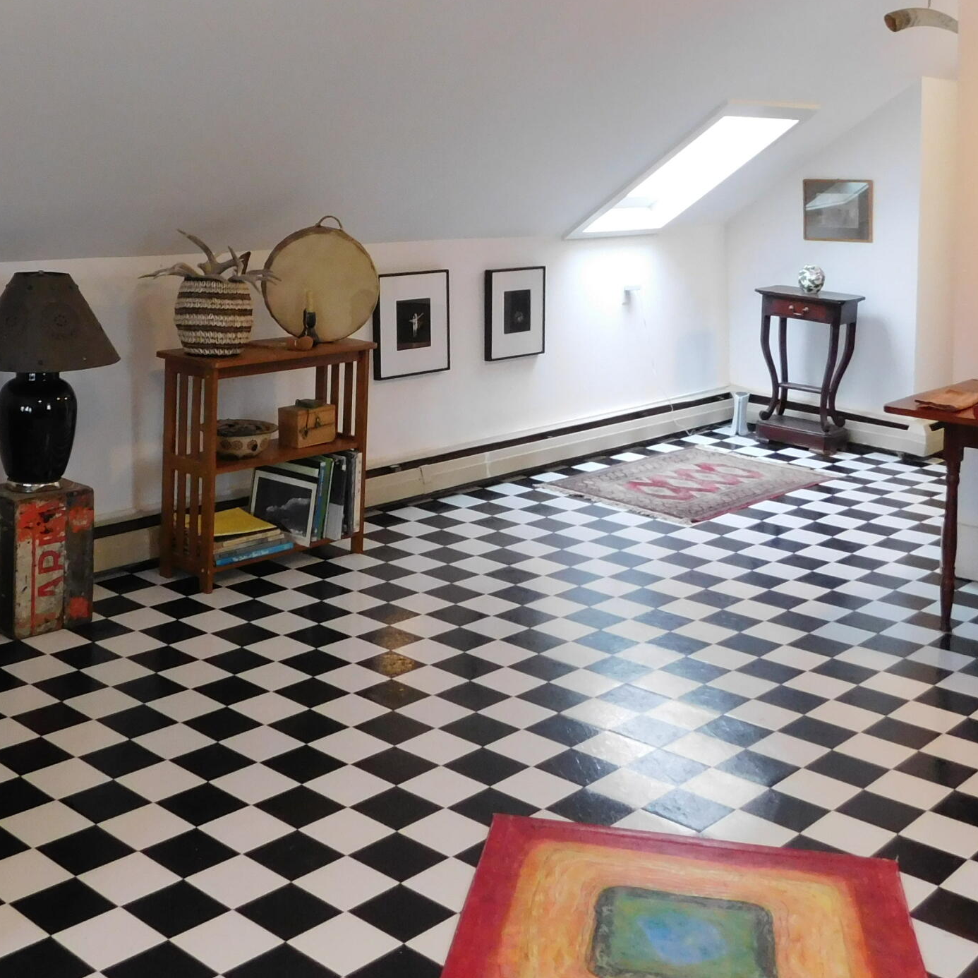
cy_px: 203
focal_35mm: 44
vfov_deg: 37.1
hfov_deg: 38.1
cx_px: 372
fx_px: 1406
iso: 280
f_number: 3
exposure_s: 1/30
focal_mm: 4
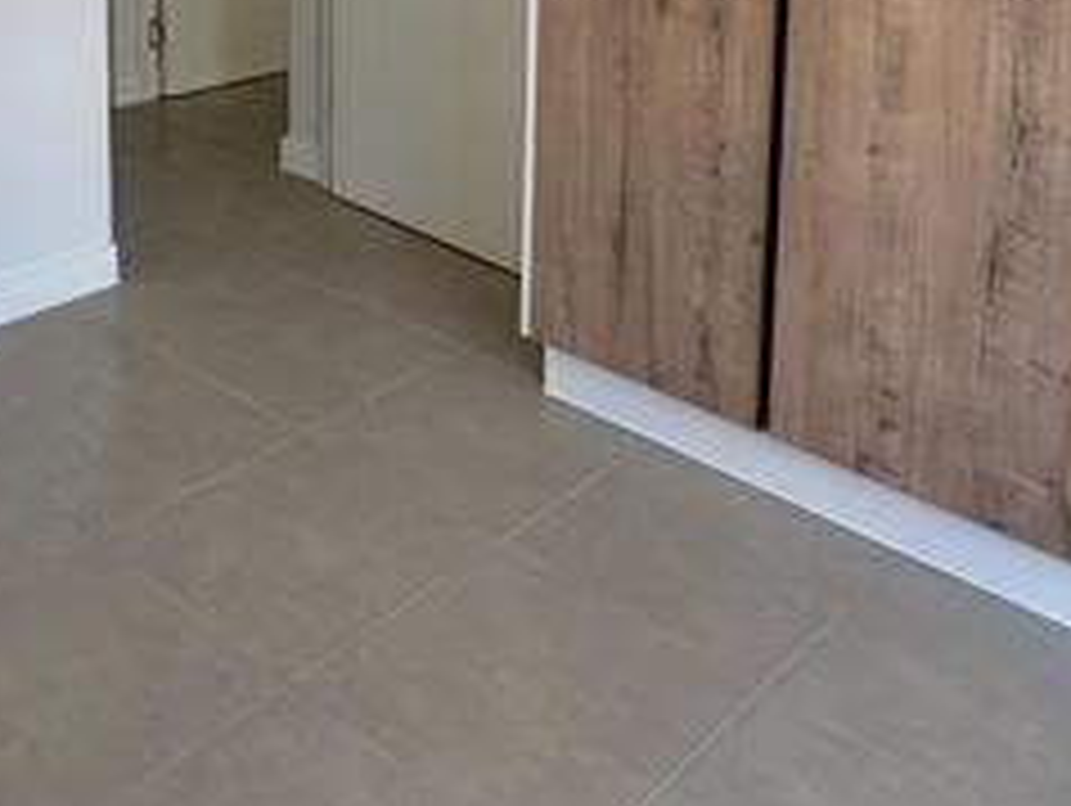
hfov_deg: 39.7
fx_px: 1456
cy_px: -126
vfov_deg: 27.7
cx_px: 324
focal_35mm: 47
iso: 80
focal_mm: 2.22
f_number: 2.2
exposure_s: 1/99
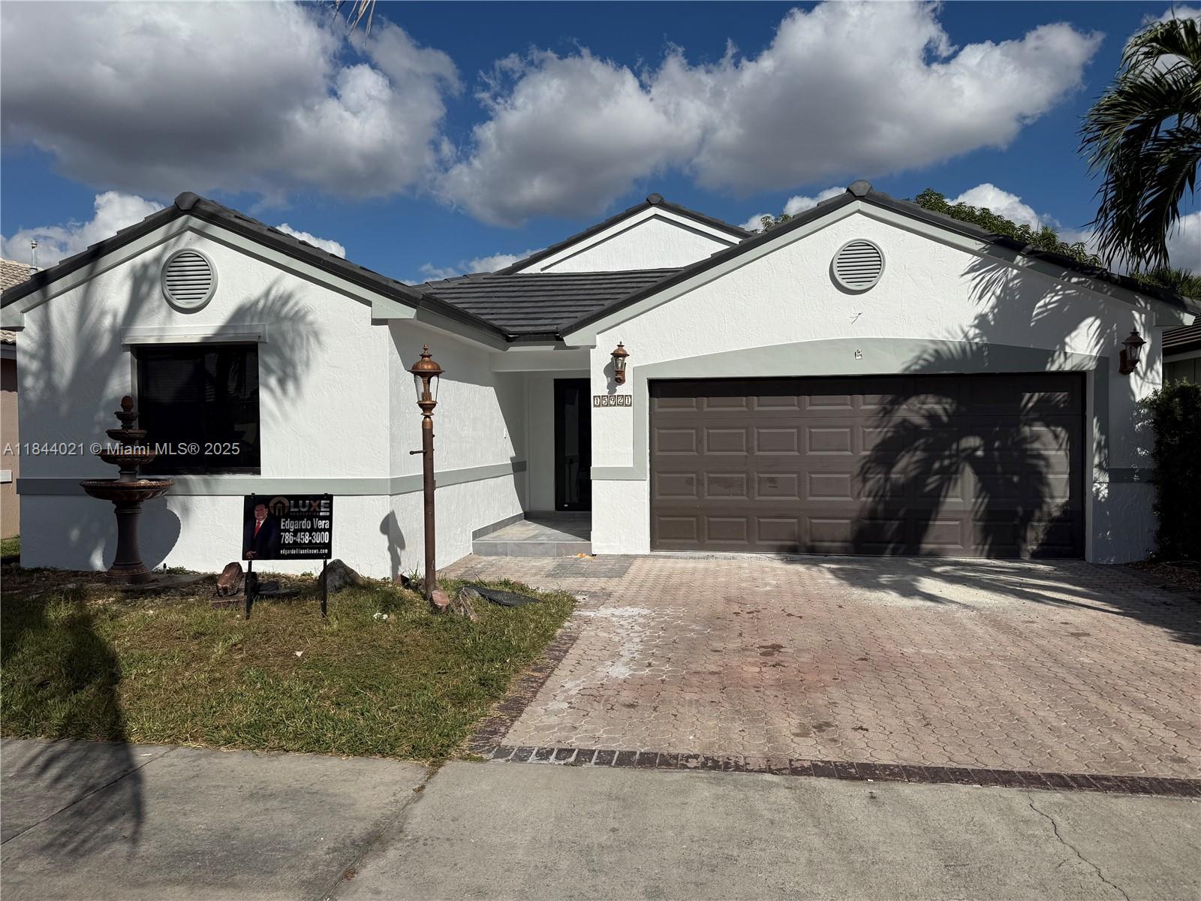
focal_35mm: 24
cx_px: 600
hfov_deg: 71.6
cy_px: 450
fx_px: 833
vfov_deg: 56.8
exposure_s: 1/14286
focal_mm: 6.76
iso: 80
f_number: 1.78
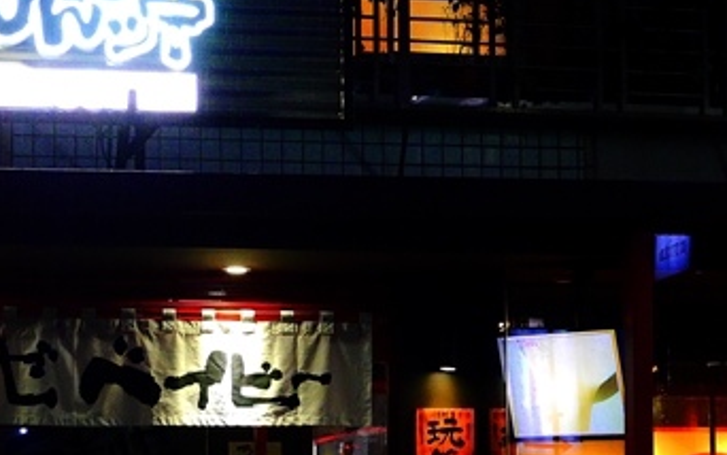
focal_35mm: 115
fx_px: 2279
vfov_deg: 11.4
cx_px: 404
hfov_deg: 18.1
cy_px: 305
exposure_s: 1/50
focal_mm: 29
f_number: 5.4
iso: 3200
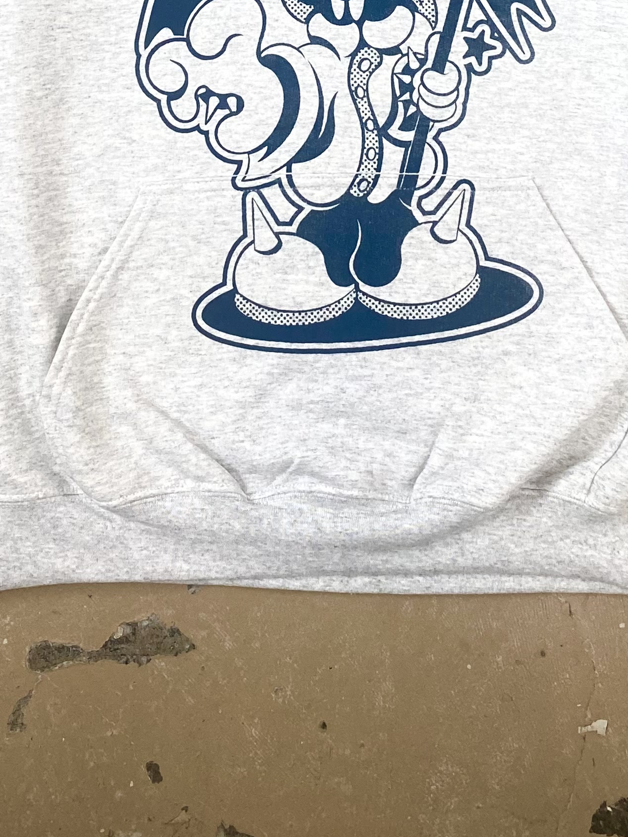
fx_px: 1500
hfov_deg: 23.6
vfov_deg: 28.0
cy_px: -115
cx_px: 336
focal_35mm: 62
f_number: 1.8
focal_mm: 4.25
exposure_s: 1/120
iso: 100
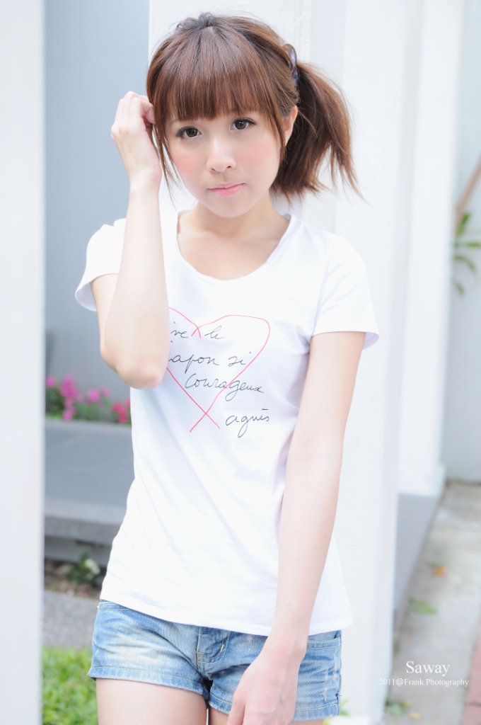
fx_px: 1085
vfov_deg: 36.9
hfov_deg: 25.0
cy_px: 362
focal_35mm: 54
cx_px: 240
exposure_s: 1/400
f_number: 2.8
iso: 200
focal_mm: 36
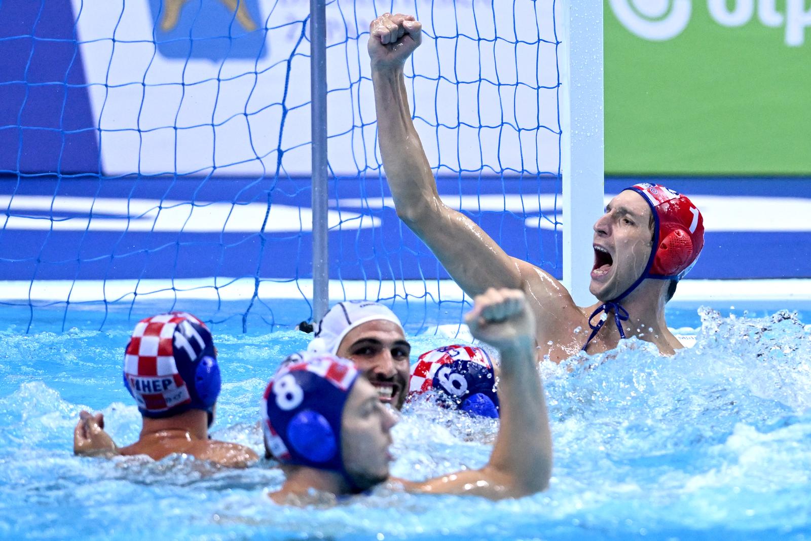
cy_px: 270
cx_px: 406
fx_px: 9011
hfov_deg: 5.2
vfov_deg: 3.4
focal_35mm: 400
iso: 4000
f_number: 4
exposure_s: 1/3200
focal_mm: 400
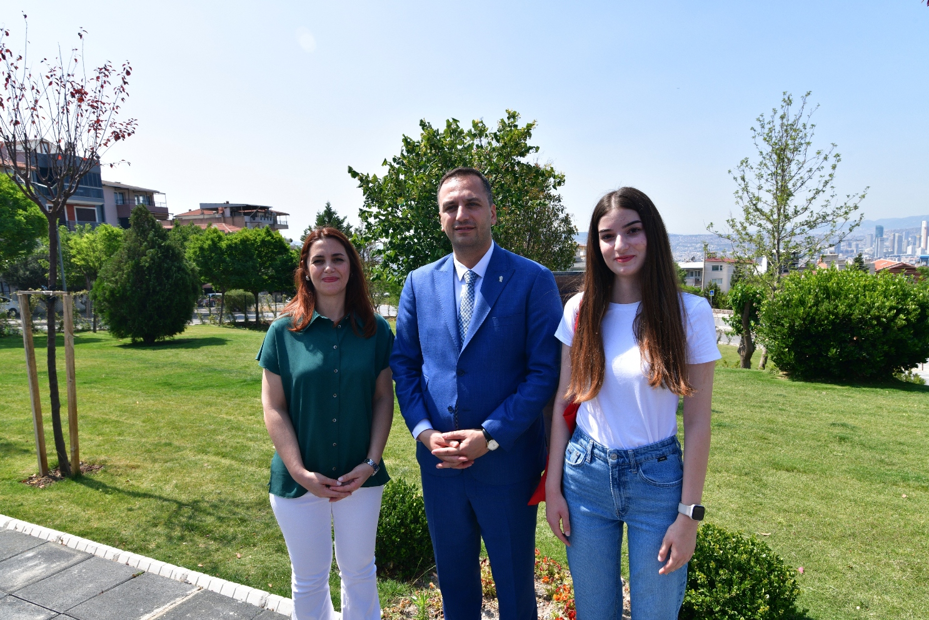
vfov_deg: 61.9
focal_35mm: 20
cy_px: 310
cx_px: 464
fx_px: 516
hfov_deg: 84.0
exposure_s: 1/500
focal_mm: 20
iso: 400
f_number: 11
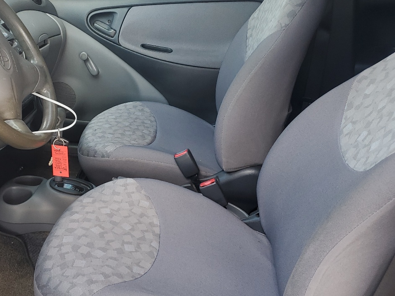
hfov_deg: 41.7
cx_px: 101
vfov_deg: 32.9
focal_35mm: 44
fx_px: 502
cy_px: 152
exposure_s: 1/123
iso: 50
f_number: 1.5
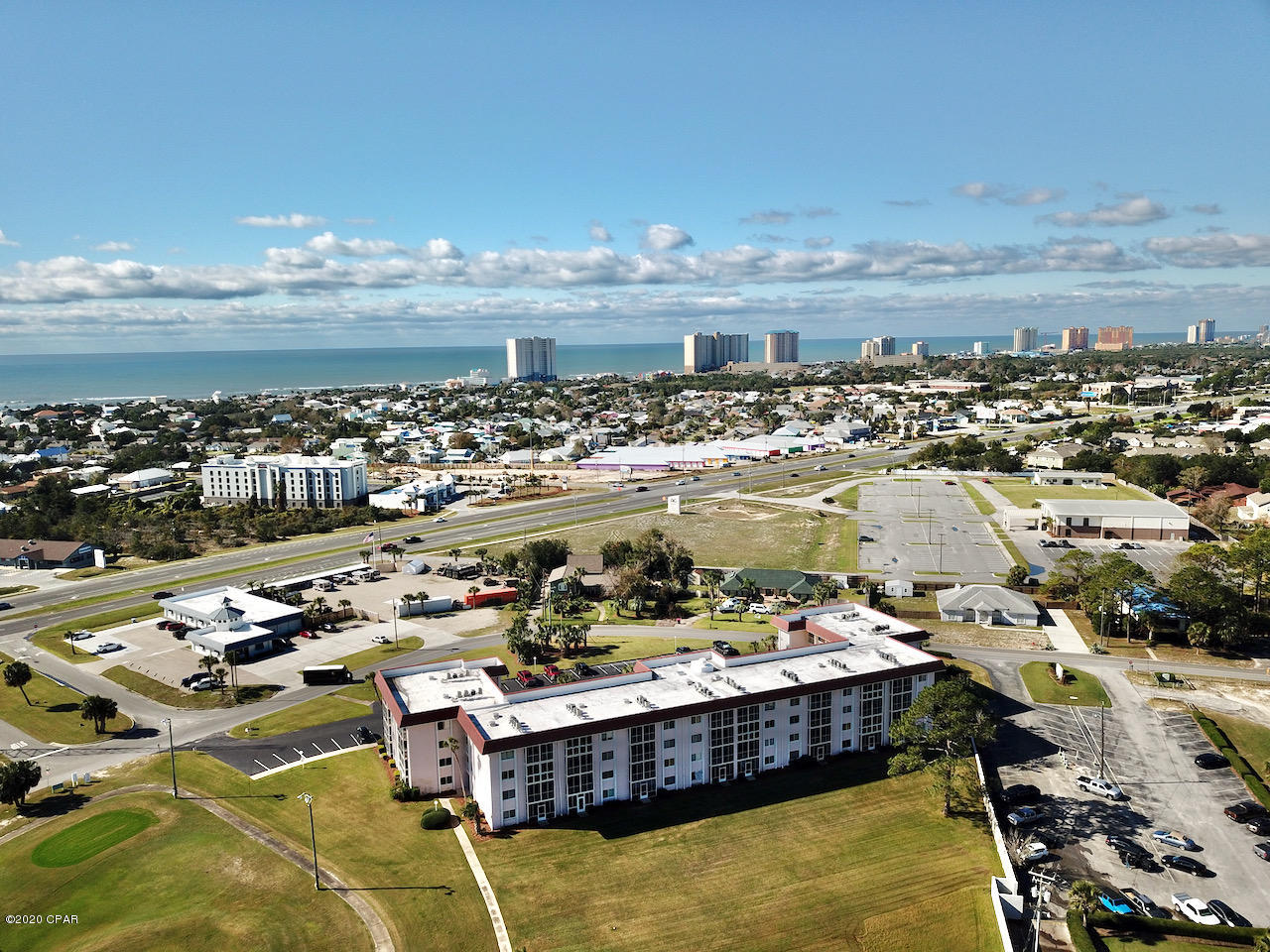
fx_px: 954
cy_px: 476
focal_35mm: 26
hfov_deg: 67.3
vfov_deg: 53.1
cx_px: 635
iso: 100
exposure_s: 1/1475
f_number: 2.2
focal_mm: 4.73
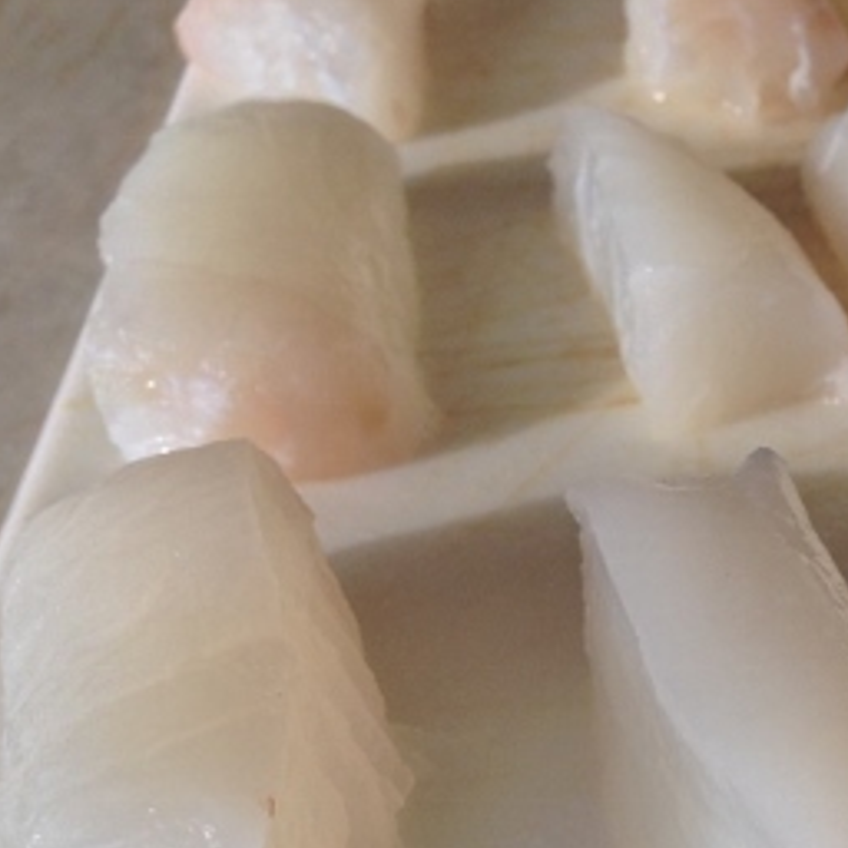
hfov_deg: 23.2
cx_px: 732
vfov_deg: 23.2
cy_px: 716
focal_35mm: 73
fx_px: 2023
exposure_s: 1/183
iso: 50
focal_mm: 4.12
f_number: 2.4
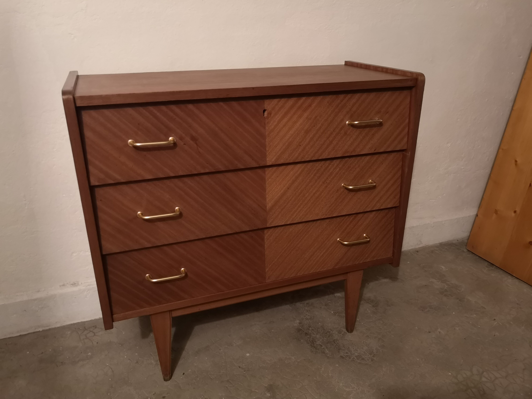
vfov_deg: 51.4
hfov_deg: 65.3
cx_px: 266
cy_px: 200
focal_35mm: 27
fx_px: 415
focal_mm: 3.95
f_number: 1.8
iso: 500
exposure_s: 1/20
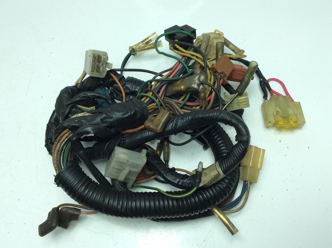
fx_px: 306
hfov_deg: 56.9
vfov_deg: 44.1
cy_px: 124
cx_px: 166
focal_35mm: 32
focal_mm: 3.3
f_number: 2.4
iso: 32
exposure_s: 1/258
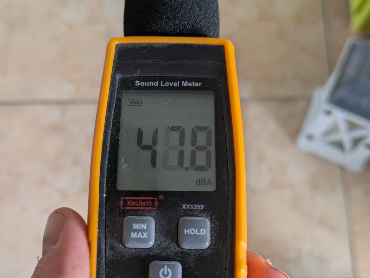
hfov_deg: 37.5
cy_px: 139
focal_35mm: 51
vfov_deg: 28.6
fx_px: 545
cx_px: 185
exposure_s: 1/60
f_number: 1.89
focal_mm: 5.43
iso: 138
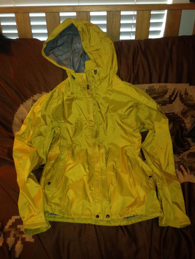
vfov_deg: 55.3
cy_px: 130
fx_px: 248
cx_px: 98
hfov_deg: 43.0
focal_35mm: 33
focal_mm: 4.12
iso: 125
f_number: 2.4
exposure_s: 1/16
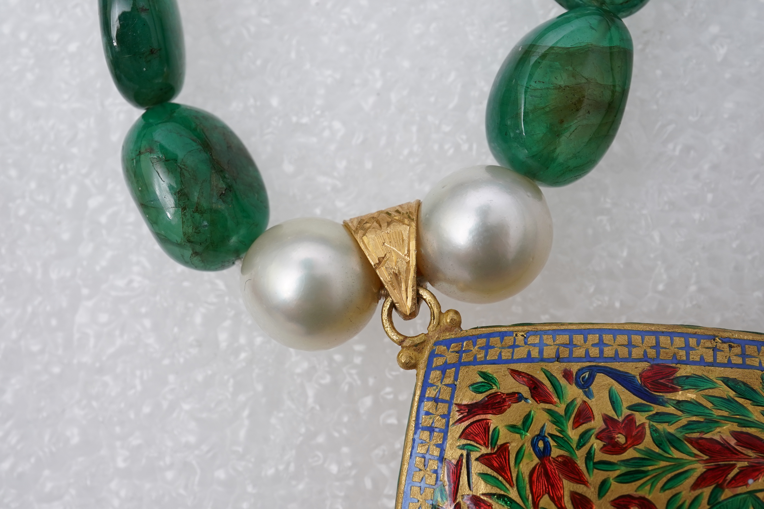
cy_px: 254
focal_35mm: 45
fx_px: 955
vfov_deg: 29.9
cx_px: 382
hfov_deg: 43.6
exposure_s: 1/125
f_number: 18
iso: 400
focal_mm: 30
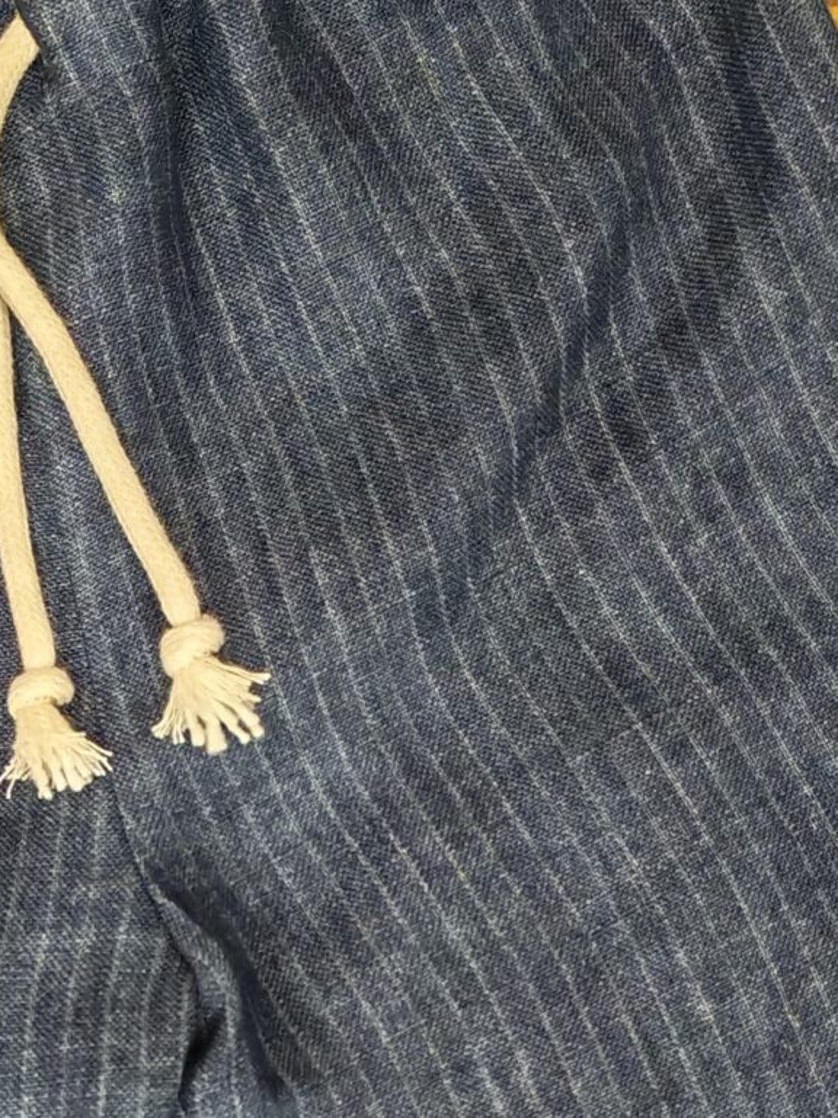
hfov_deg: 16.4
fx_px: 2905
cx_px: 295
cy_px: 1140
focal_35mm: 90
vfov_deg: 21.0
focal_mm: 6.12
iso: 3200
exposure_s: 1/33
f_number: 1.9
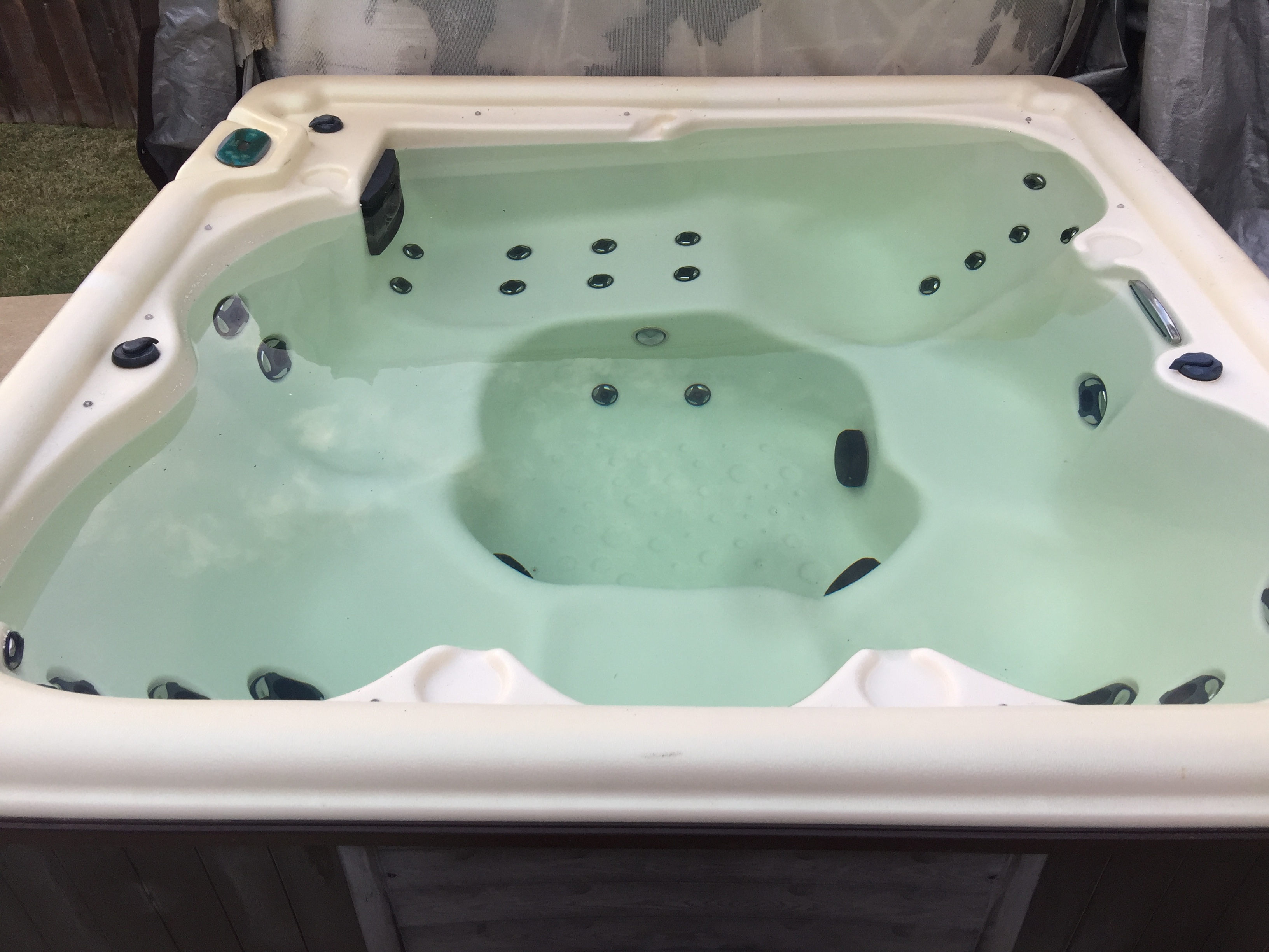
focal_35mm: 29
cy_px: 476
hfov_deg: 61.7
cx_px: 634
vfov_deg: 48.2
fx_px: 1063
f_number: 2.2
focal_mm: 4.15
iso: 40
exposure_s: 1/120
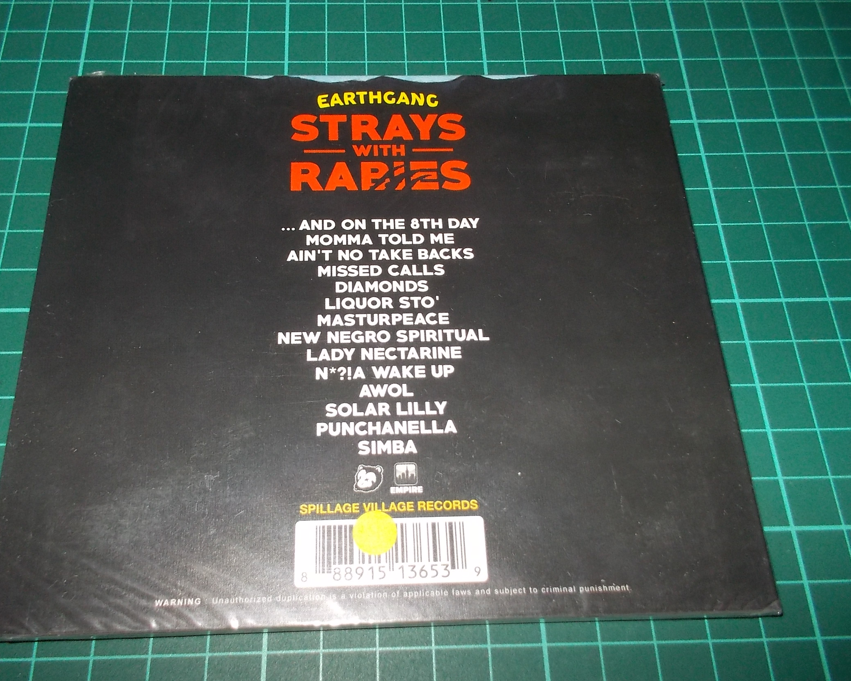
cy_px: 344
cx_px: 400
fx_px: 781
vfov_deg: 47.1
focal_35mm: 31
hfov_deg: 57.1
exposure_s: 1/30
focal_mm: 4.1
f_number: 3.3
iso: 200
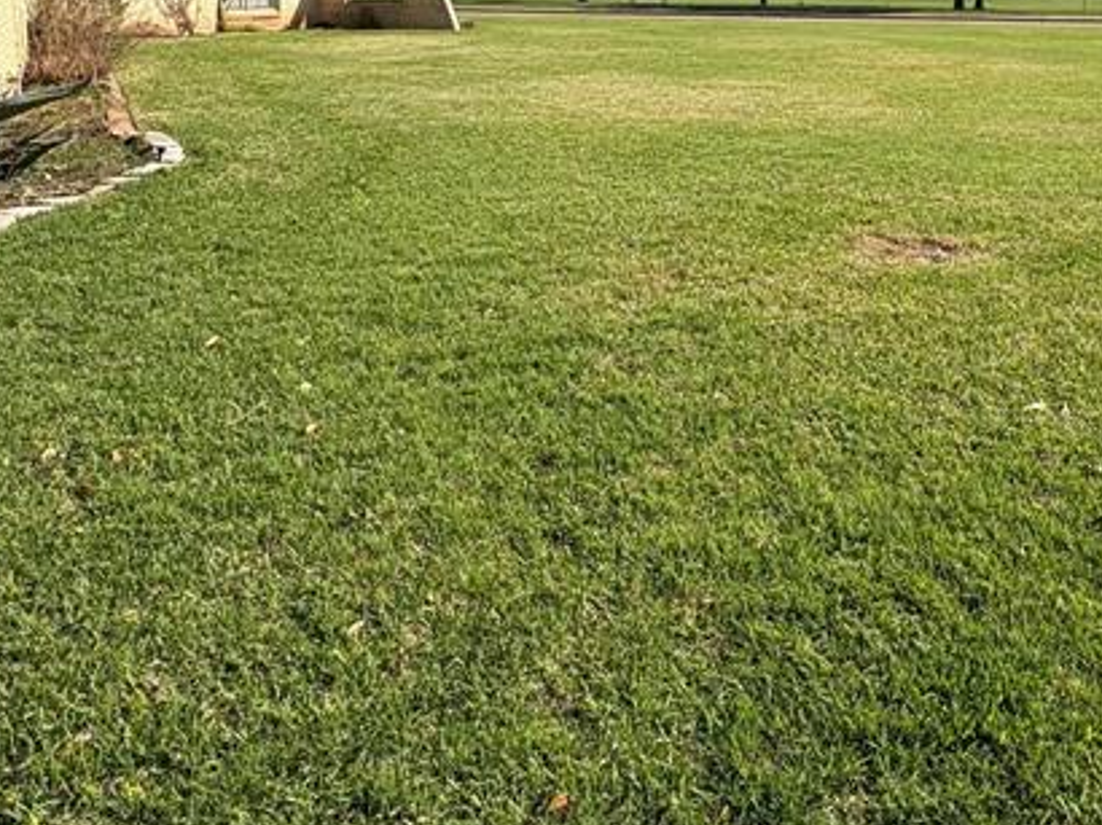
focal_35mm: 35
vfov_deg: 38.9
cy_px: 150
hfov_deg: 52.3
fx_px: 1114
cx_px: 653
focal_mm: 2.22
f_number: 2.2
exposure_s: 1/1880
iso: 50
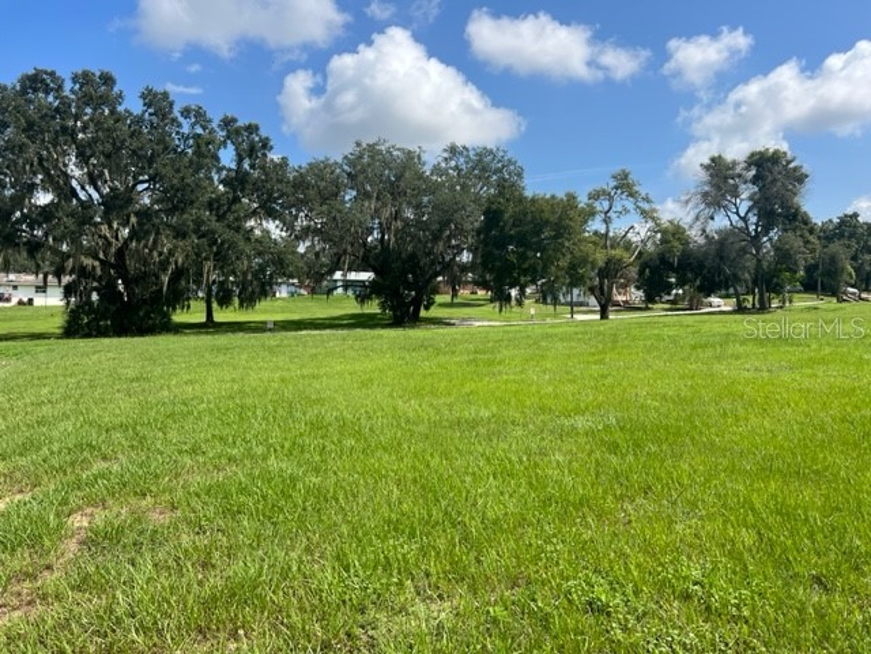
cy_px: 327
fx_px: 654
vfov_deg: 53.1
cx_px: 436
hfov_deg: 67.3
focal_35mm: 26
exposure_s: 1/3968
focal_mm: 5.7
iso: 50
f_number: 1.5
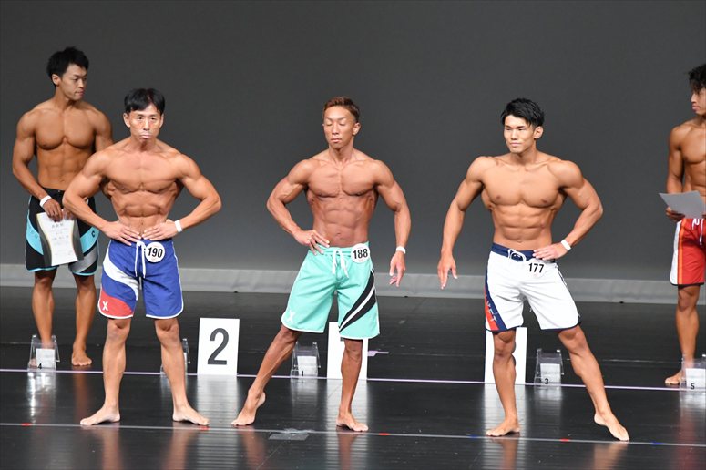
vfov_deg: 4.6
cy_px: 235
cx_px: 353
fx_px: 5881
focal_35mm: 300
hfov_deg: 6.9
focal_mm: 200
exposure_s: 1/400
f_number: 5.6
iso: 5000
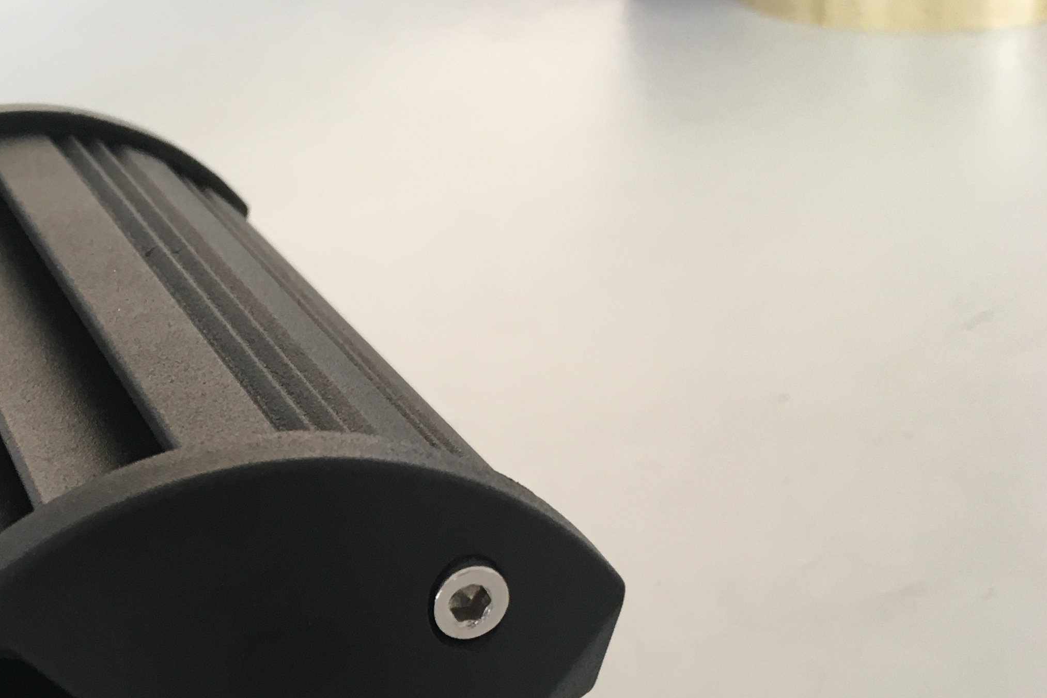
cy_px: 764
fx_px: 1745
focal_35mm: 60
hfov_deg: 31.5
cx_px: 66
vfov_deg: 21.5
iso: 80
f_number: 2.2
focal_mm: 4.15
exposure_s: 1/33
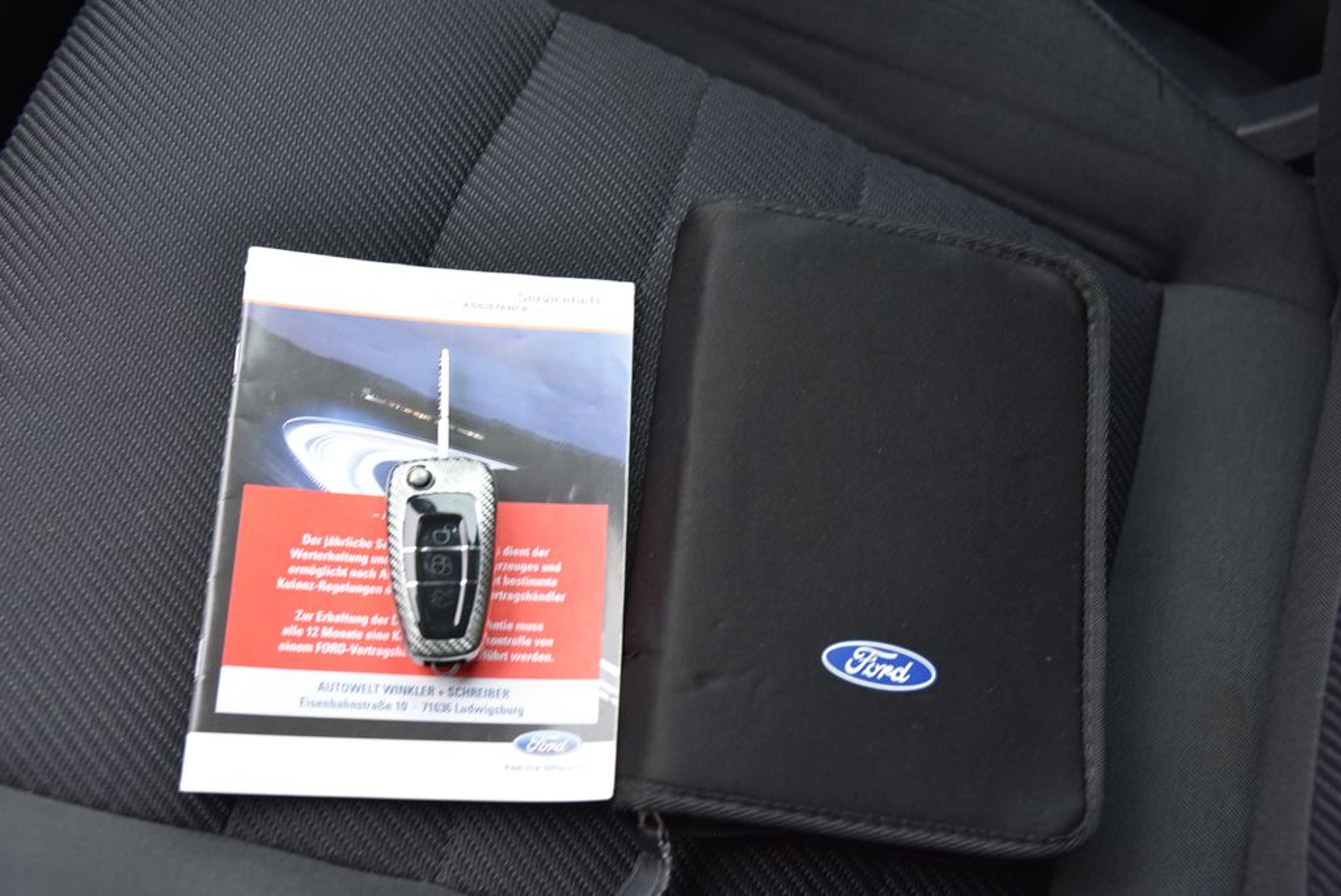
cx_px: 670
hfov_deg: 48.4
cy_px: 448
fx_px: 1491
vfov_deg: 33.4
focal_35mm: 40
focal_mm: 40
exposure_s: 1/60
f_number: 4
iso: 500
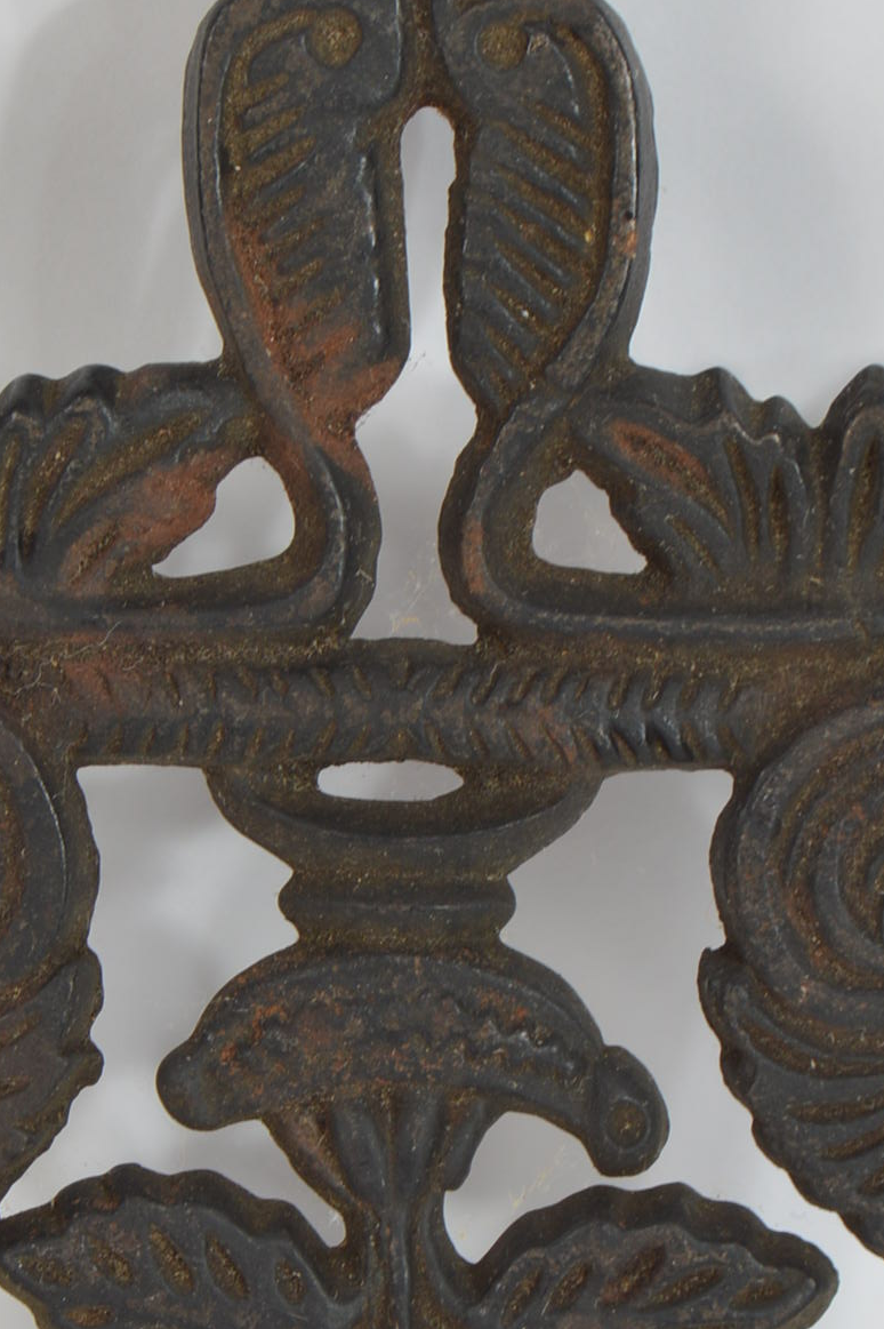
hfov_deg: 6.4
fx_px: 7865
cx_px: 298
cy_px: 1020
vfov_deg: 9.6
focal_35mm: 213
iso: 100
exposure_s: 1/80
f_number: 9
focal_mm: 55
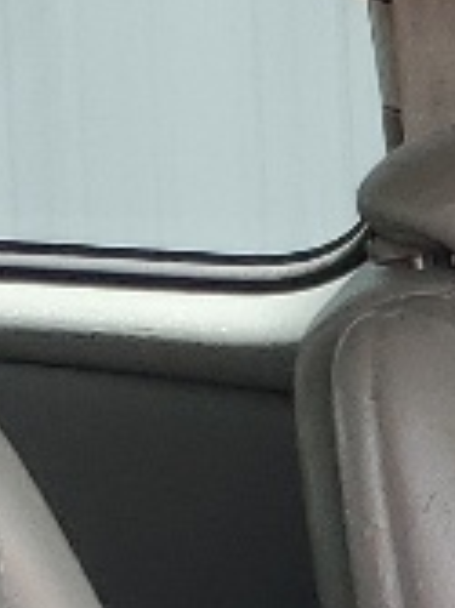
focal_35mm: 249
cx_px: 1769
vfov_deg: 7.5
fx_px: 4369
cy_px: 1376
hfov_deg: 5.3
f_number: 1.5
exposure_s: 1/185
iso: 50
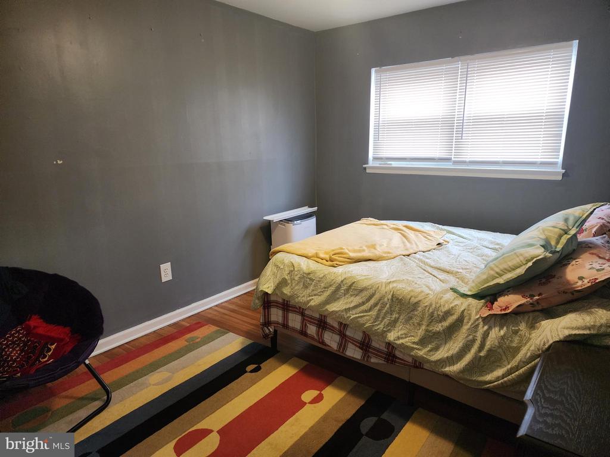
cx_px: 305
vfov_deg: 58.9
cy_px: 228
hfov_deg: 73.9
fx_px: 405
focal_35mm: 23
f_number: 1.8
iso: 500
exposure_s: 1/60
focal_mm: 6.4
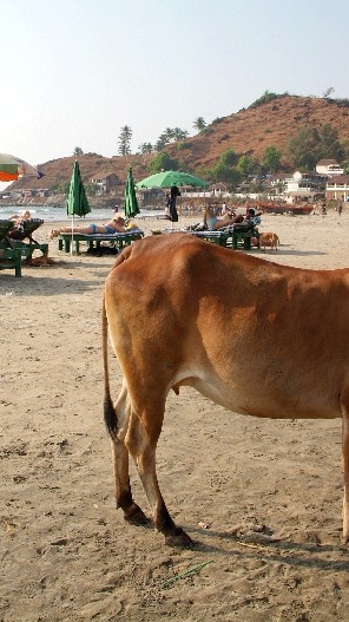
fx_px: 708
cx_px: 195
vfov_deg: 47.4
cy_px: 309
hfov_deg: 27.7
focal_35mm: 43
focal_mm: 18
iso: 100
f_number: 6.7
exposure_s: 1/180
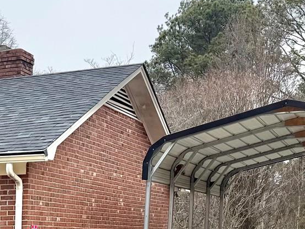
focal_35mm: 89
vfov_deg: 15.5
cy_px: 329
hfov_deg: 20.4
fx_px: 784
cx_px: -71
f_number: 1.78
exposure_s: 1/1139
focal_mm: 6.76
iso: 80
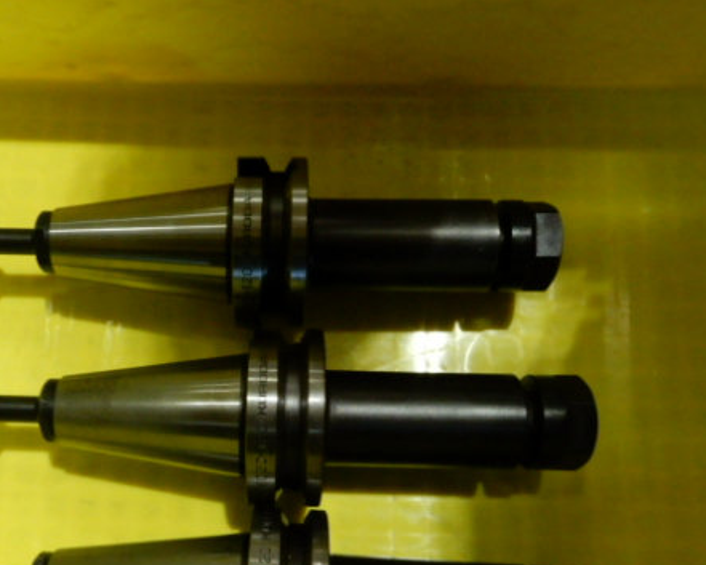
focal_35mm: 34
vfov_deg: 42.9
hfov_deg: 52.1
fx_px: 711
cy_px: 370
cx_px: 255
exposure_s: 1/6
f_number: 7.1
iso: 800
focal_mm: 4.3
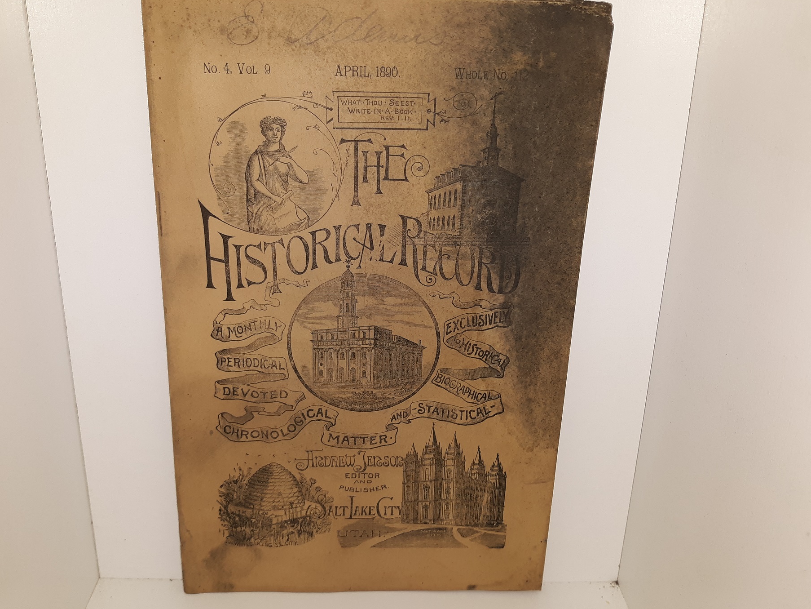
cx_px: 384
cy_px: 293
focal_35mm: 32
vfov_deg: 44.2
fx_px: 750
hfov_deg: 56.8
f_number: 1.7
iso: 40
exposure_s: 1/149
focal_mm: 3.7
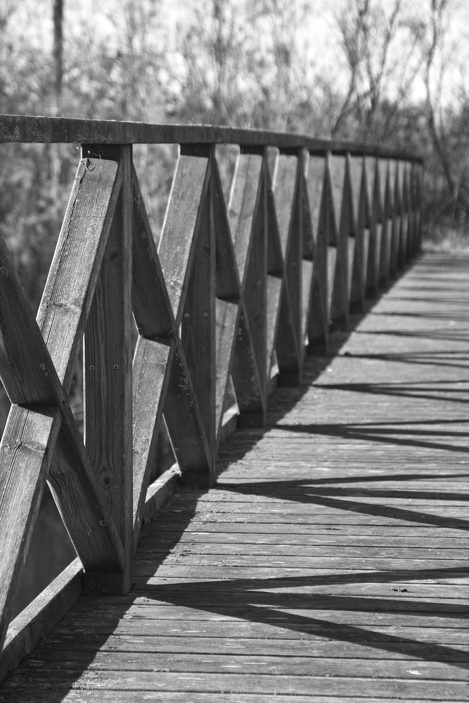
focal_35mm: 119
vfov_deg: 17.2
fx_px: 2325
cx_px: 234
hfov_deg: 11.5
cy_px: 352
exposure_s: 1/160
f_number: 4.5
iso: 50
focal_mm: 70
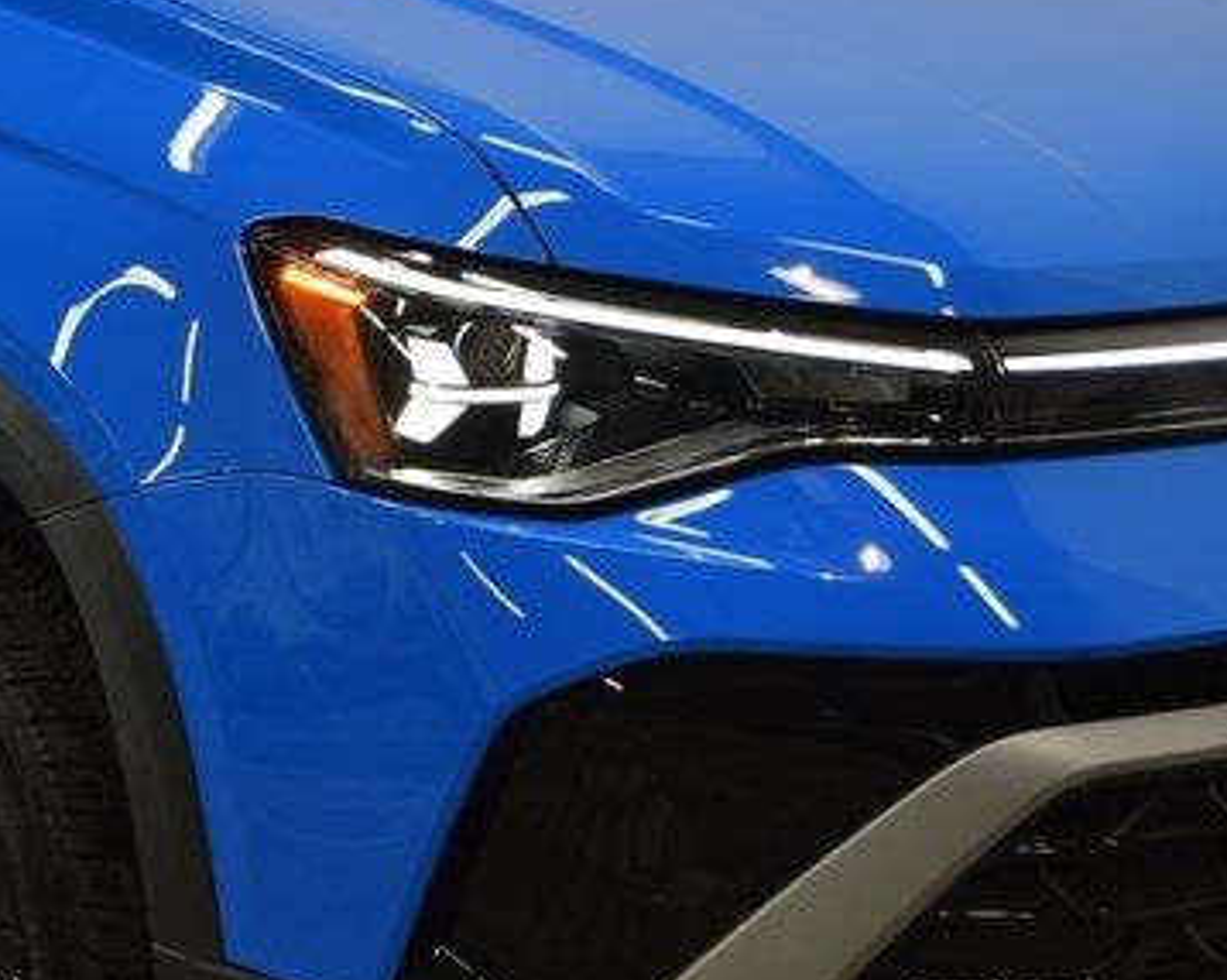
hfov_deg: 14.8
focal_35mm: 129
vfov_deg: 11.9
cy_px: 356
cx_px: 211
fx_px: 4682
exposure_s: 1/60
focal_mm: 32
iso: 450
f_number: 4.5
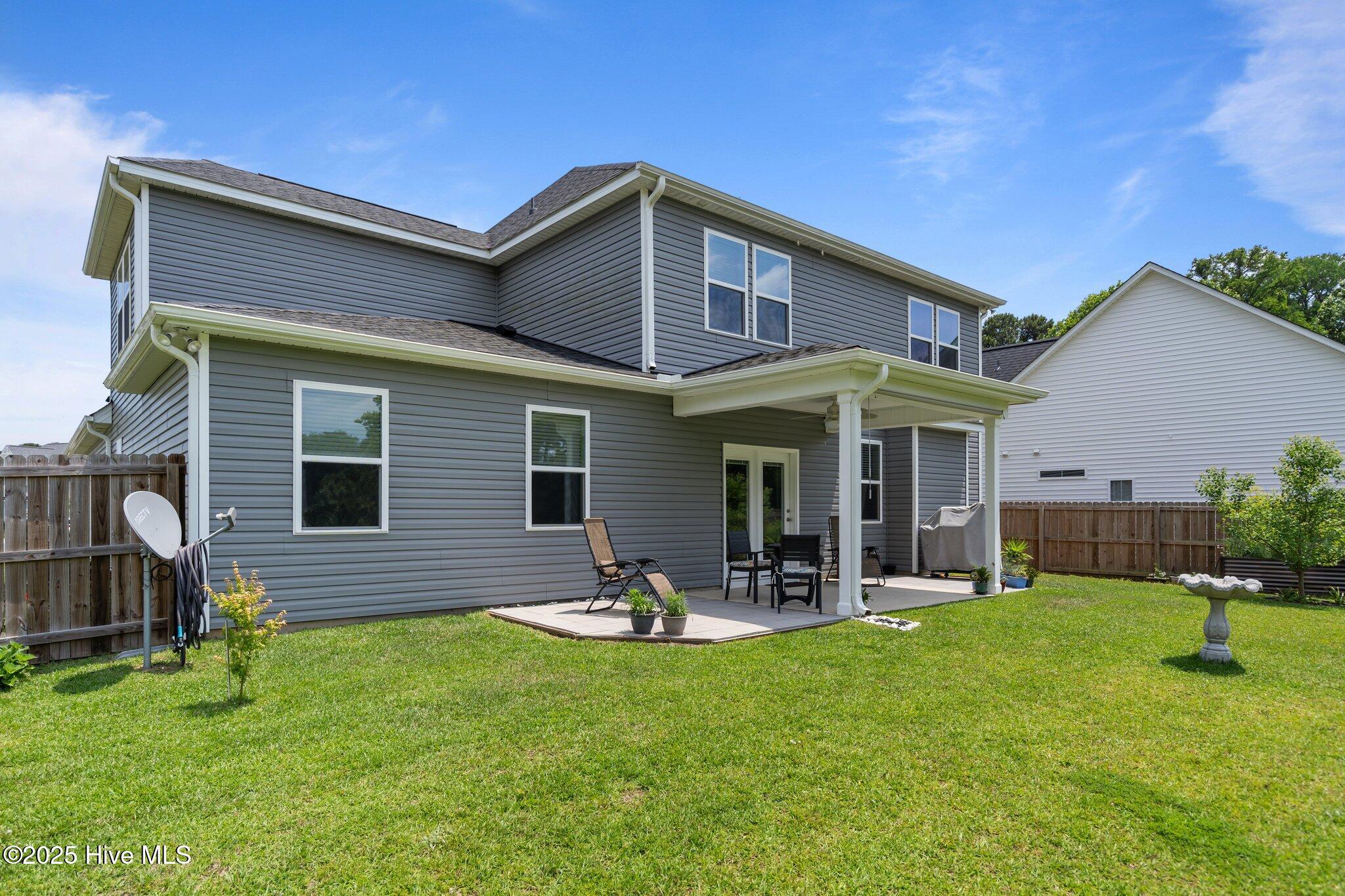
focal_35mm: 19
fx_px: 710
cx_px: 672
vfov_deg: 64.5
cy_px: 448
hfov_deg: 86.9
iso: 200
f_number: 4
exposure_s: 1/1600
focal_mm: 19
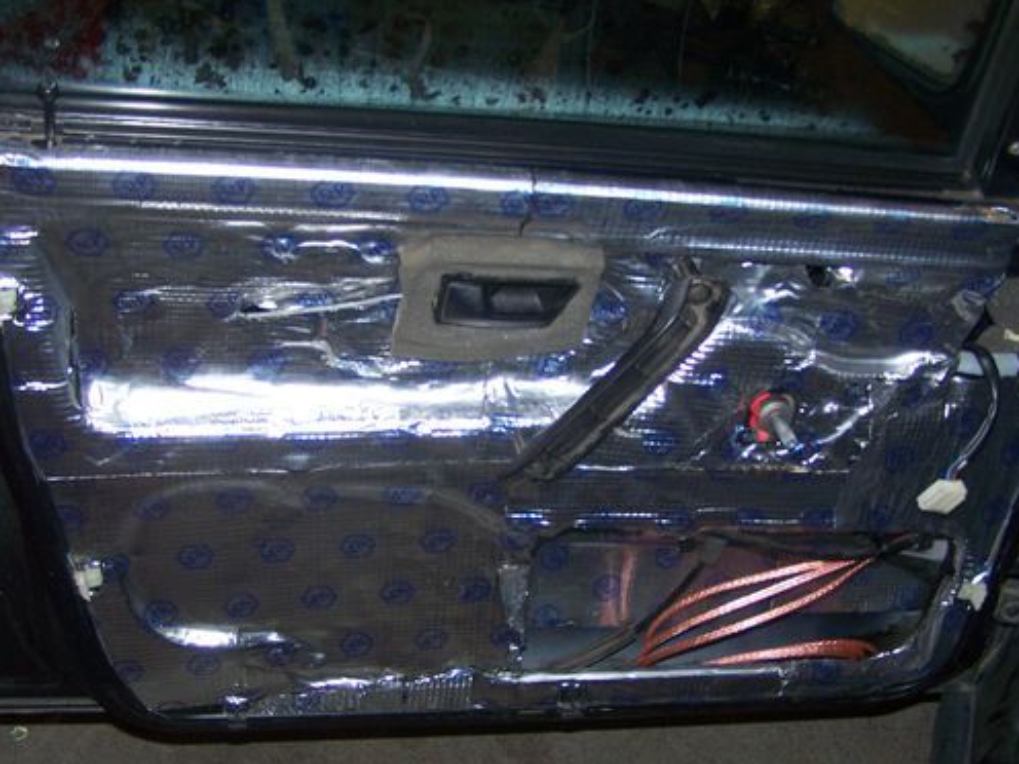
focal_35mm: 49
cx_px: 524
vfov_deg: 29.6
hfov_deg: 38.9
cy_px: 454
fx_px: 1442
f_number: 2.8
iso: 80
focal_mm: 6.3
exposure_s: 1/60
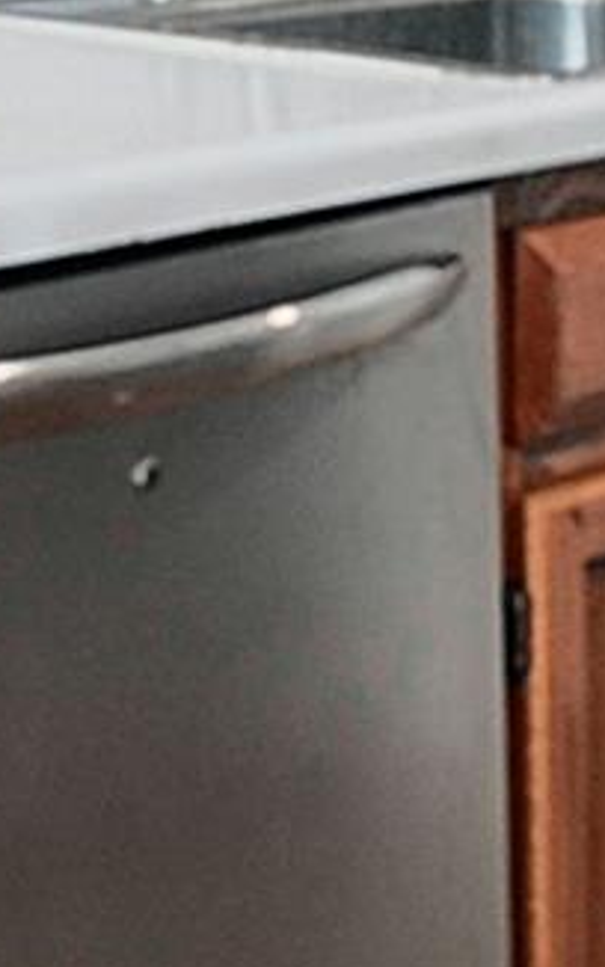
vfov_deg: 19.8
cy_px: -319
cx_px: -89
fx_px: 2530
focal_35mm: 96
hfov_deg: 13.3
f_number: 14
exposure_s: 1/30
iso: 200
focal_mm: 10
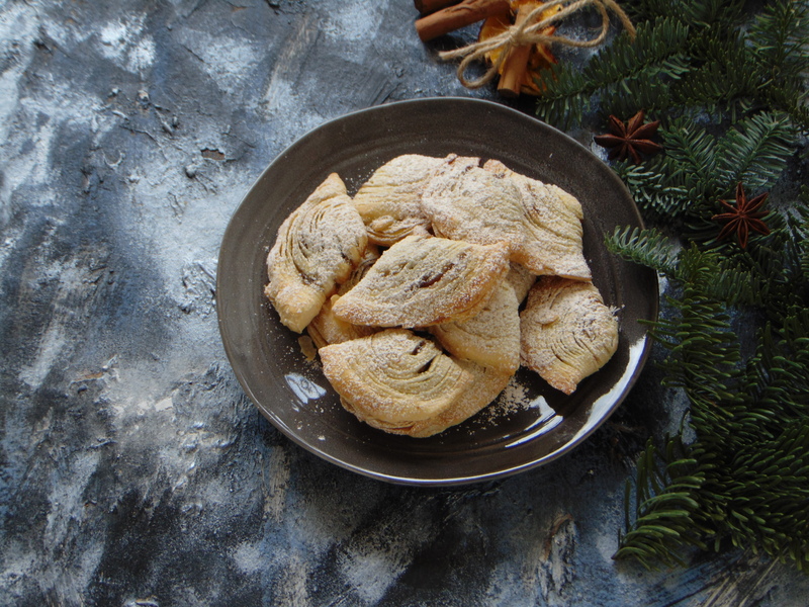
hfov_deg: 27.4
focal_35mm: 71
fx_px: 1659
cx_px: 404
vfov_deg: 20.7
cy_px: 304
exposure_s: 1/25
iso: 80
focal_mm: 12.8
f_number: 3.7
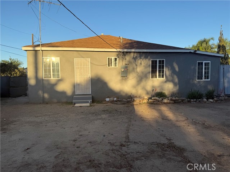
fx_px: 159
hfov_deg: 71.6
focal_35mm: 24
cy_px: 86
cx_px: 115
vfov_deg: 56.8
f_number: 1.78
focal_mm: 6.76
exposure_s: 1/2000
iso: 80
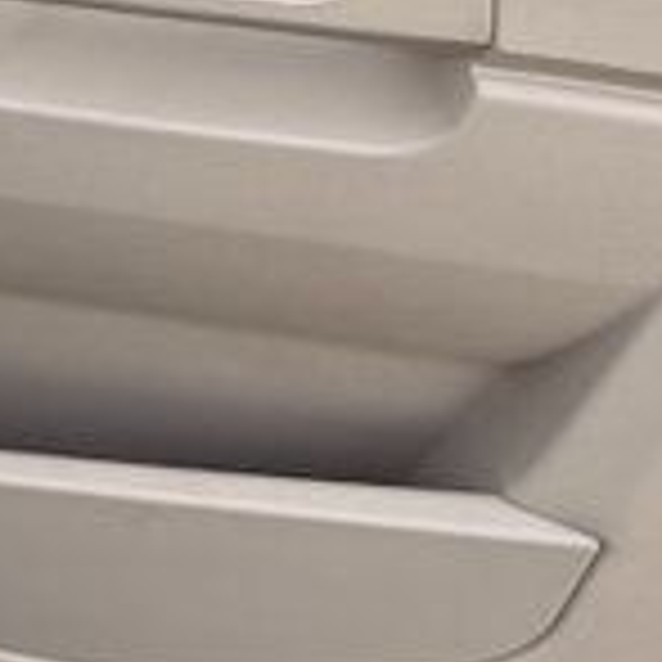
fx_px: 3202
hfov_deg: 11.7
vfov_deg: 11.3
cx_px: 23
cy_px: -369
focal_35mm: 148
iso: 64
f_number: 1.78
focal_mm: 6.76
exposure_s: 1/232
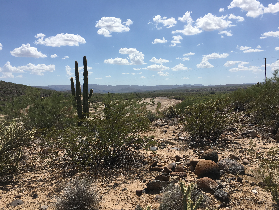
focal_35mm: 29
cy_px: 105
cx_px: 140
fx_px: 234
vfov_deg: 48.2
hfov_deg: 61.7
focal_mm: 4.15
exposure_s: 1/2747
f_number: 2.2
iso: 25
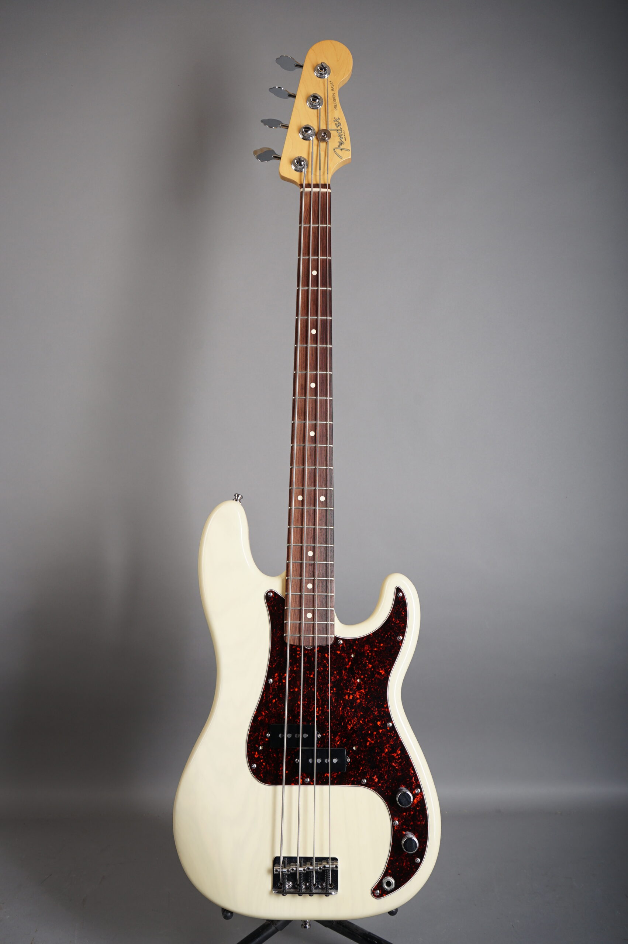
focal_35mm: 37
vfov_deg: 51.9
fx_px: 970
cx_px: 314
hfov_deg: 35.9
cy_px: 472
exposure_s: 1/160
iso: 160
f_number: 7.1
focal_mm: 37
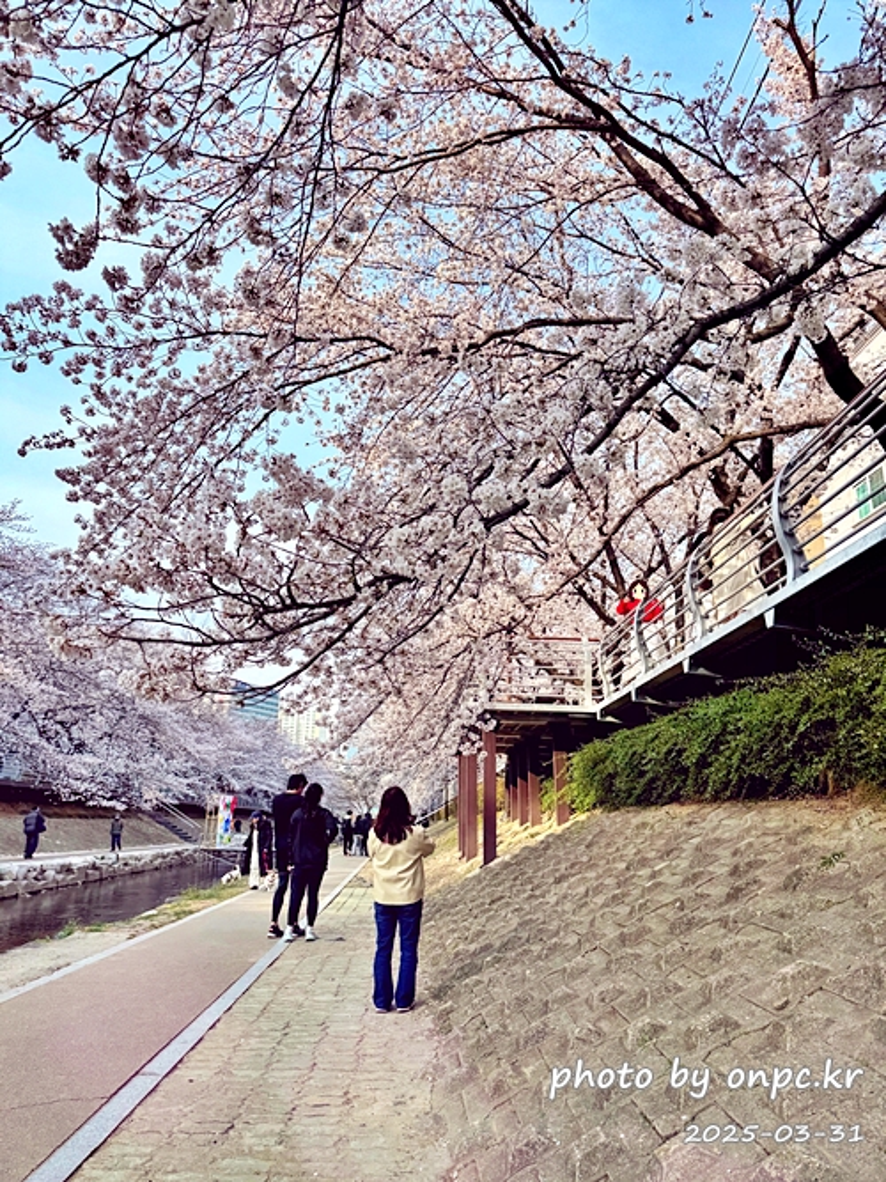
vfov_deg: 71.6
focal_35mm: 24
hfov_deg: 56.8
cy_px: 591
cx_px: 443
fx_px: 819
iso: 80
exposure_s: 1/2604
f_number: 1.78
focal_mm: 6.76
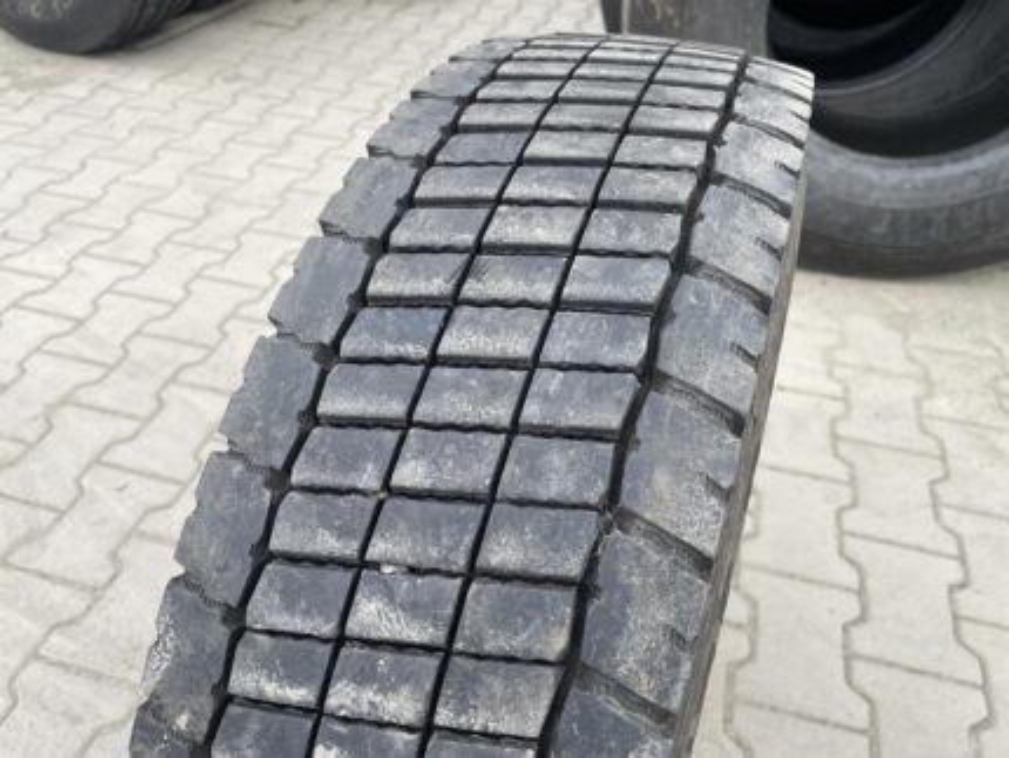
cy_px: 379
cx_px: 504
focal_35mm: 26
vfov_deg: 53.1
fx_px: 758
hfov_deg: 67.3
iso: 32
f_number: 1.6
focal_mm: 4.2
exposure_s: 1/318
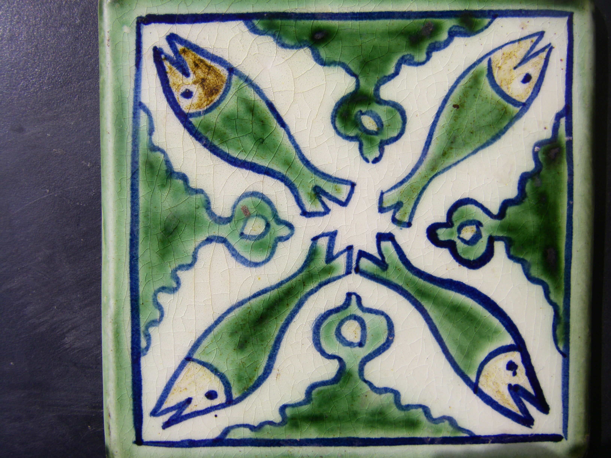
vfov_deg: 37.7
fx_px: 671
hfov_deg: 49.0
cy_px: 229
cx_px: 306
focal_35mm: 38
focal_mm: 6.3
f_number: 7
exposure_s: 1/320
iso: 64
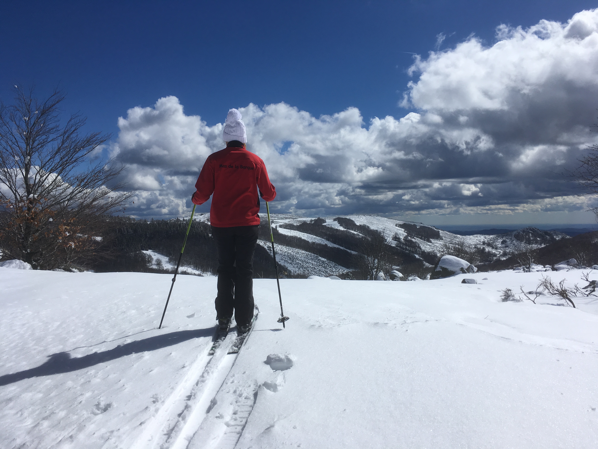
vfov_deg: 48.2
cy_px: 224
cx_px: 299
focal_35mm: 29
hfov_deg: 61.7
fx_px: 501
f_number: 2.2
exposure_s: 1/5917
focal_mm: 4.15
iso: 25
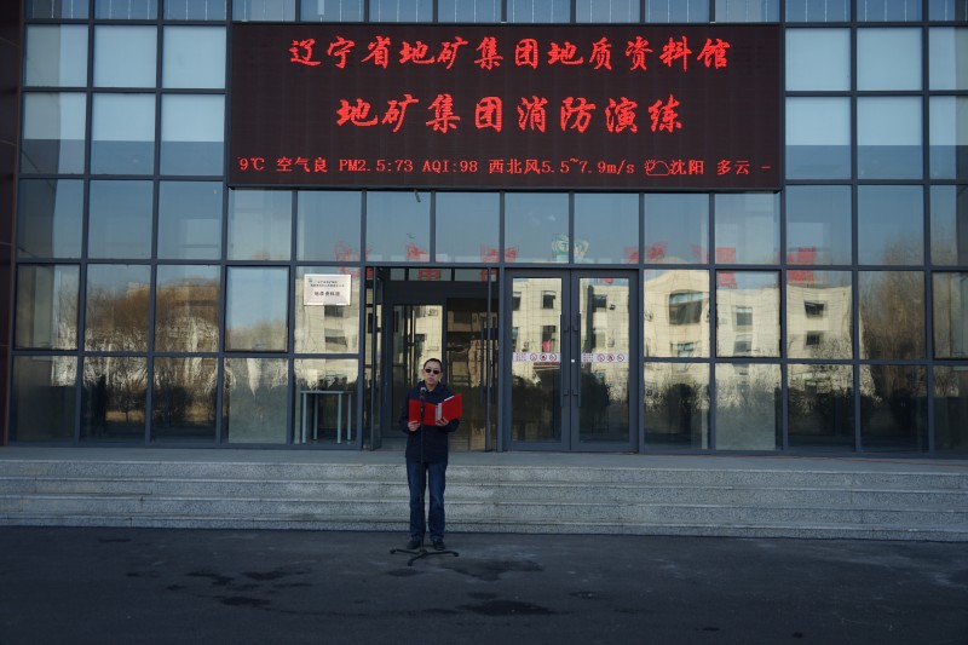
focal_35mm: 35
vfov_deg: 37.8
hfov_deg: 54.4
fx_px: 941
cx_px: 484
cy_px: 322
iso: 100
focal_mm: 35
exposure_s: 1/160
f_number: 4.5
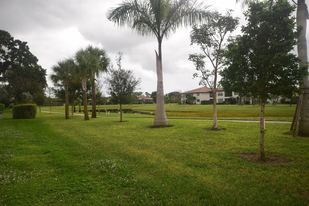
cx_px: 154
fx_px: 257
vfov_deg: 43.6
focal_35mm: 30
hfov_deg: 61.9
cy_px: 103
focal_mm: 20
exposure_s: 1/200
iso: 320
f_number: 10
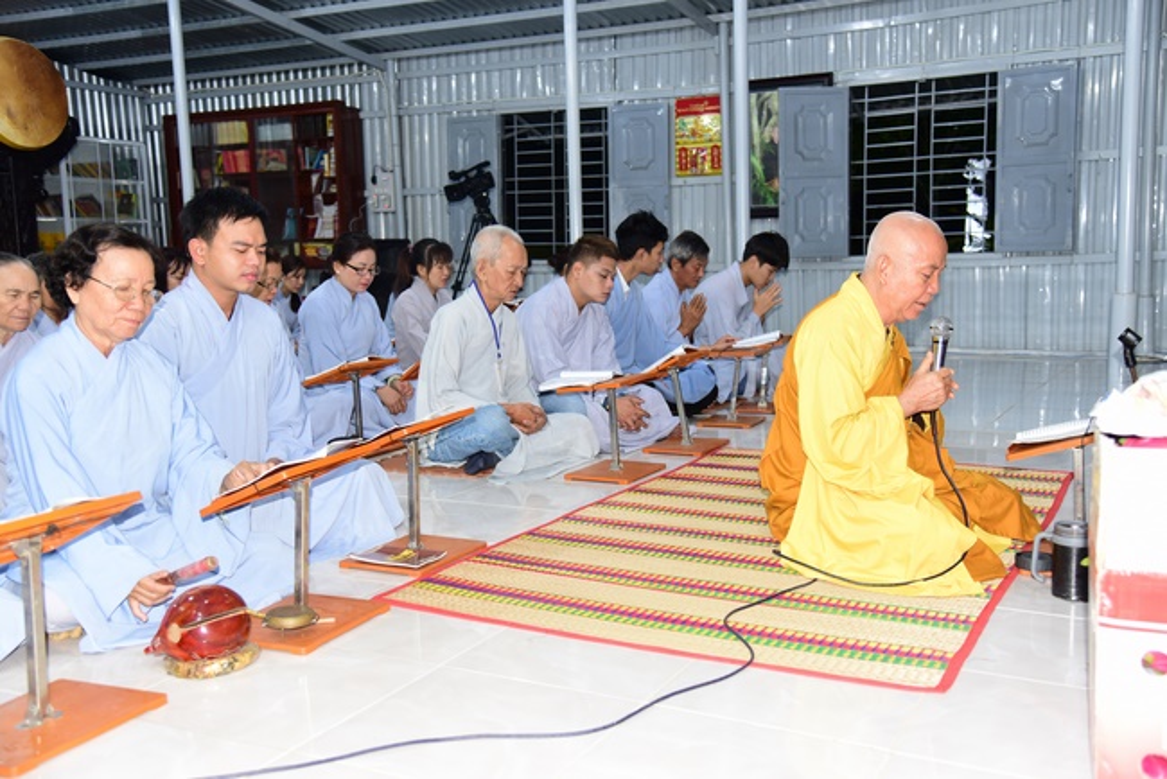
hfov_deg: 50.7
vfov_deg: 35.1
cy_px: 390
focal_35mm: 38
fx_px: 1232
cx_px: 584
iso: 1000
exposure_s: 1/30
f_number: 4
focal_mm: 38
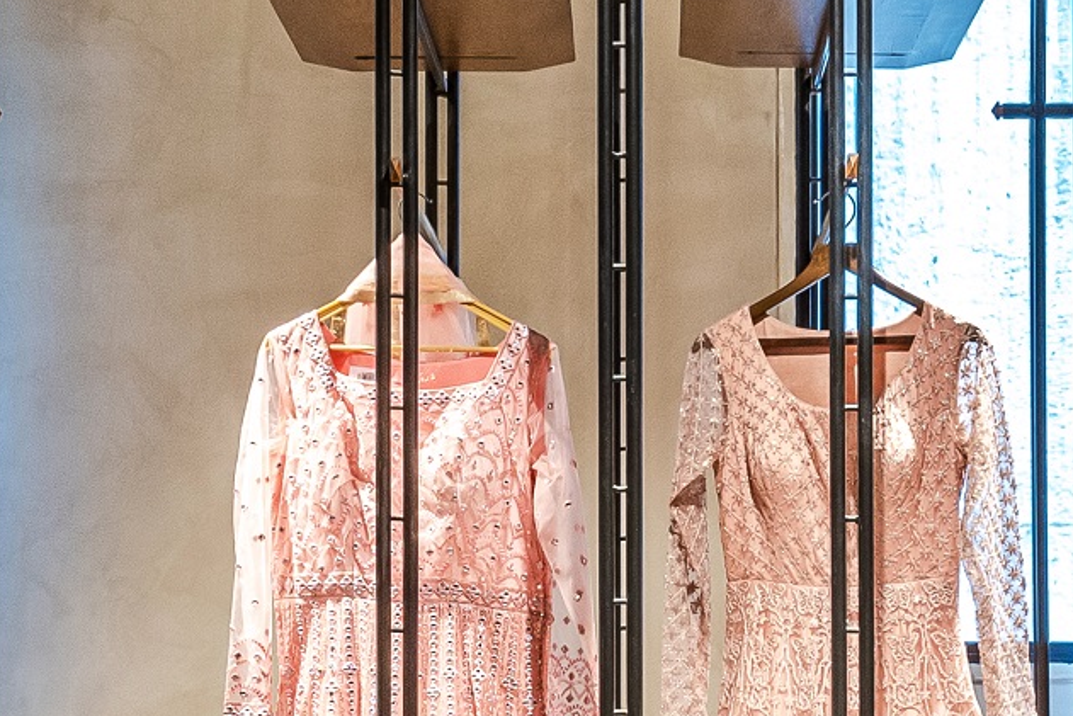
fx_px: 3905
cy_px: 677
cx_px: 457
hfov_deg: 15.6
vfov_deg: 10.4
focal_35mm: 131
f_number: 10
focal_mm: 26
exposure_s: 1/6
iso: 800
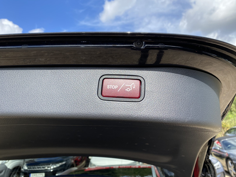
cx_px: 118
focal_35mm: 26
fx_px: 177
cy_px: 88
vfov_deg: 53.1
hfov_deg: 67.3
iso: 32
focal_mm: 4.25
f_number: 1.8
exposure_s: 1/1447
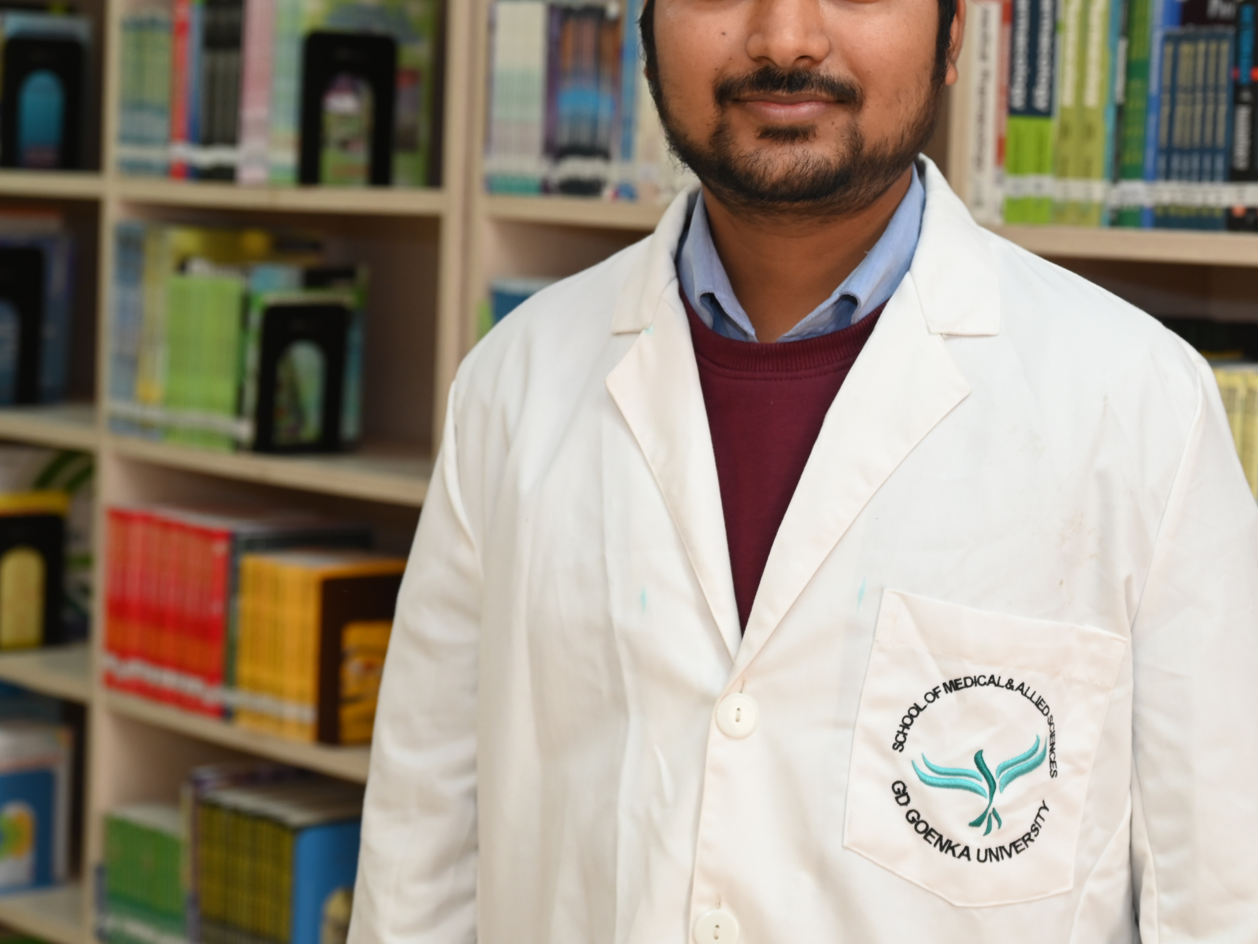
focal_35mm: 82
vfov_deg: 18.0
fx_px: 2980
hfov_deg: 23.7
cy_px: 340
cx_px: 850
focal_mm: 57
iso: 720
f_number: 5.6
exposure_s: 1/60
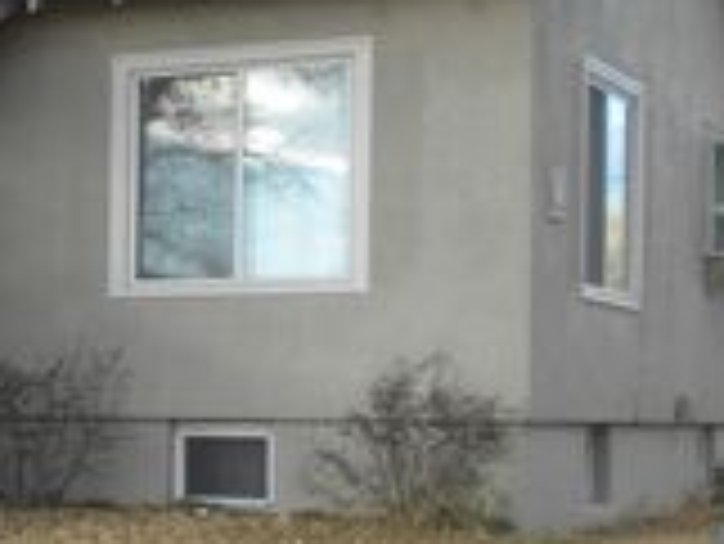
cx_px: -180
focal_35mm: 115
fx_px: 2407
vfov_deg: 12.9
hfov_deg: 16.3
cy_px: 362
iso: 64
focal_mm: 6.6
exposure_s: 1/183
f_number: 3.5
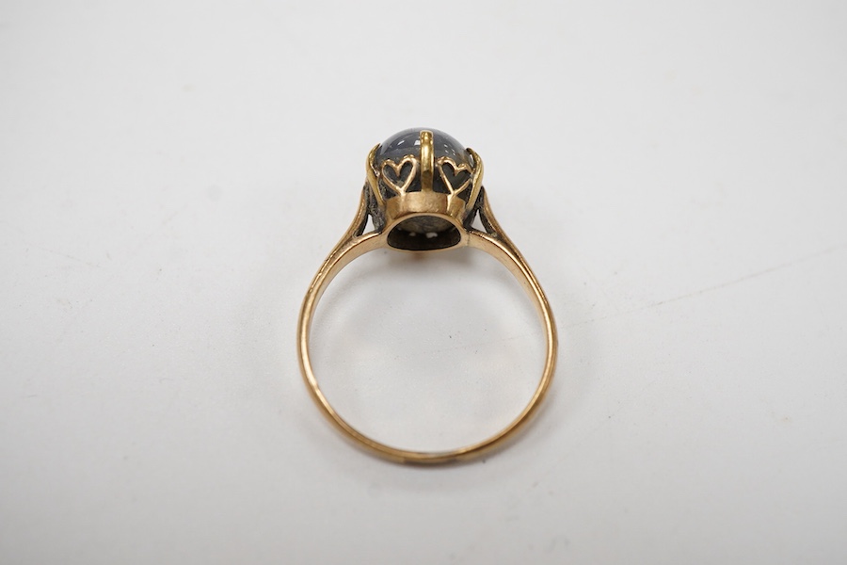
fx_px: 1059
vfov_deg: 29.9
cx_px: 424
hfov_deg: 43.6
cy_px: 282
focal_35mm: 45
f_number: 11
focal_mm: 30
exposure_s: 1/125
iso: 1250
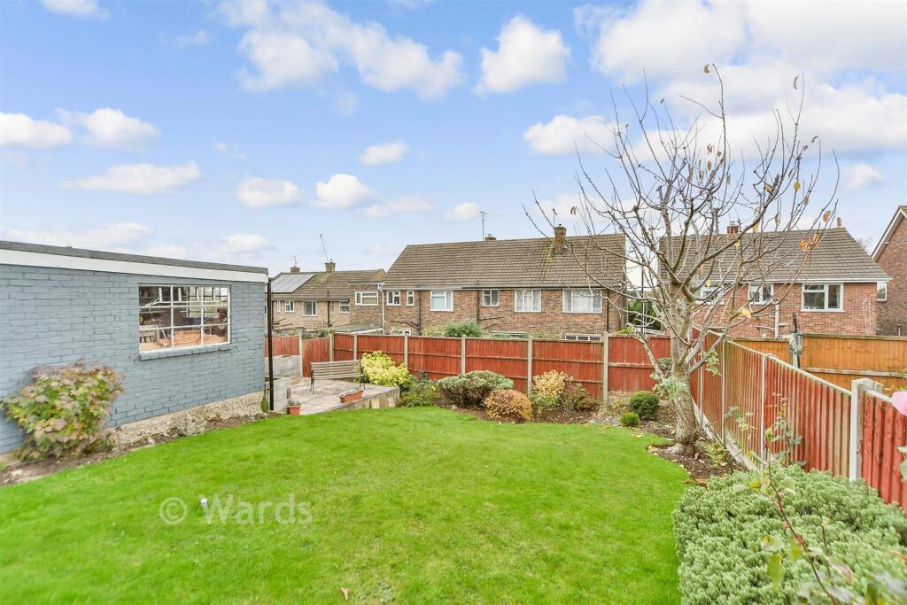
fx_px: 378
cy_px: 302
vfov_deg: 77.3
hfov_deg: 100.4
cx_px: 454
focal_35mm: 15
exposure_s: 1/100
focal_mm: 10
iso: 500
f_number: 5
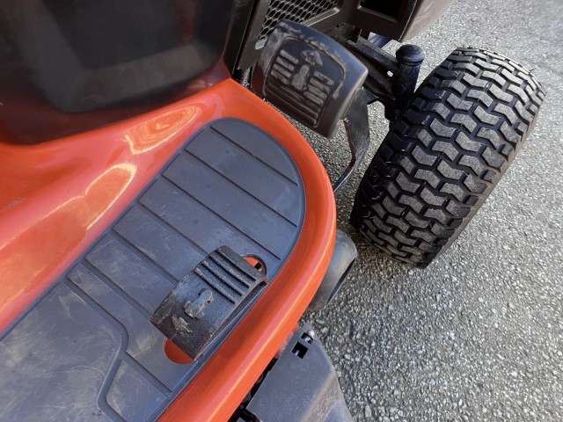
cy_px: 211
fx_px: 455
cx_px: 282
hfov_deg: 63.4
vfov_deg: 49.7
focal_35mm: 28
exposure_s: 1/99
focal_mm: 3.99
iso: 80
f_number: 1.8
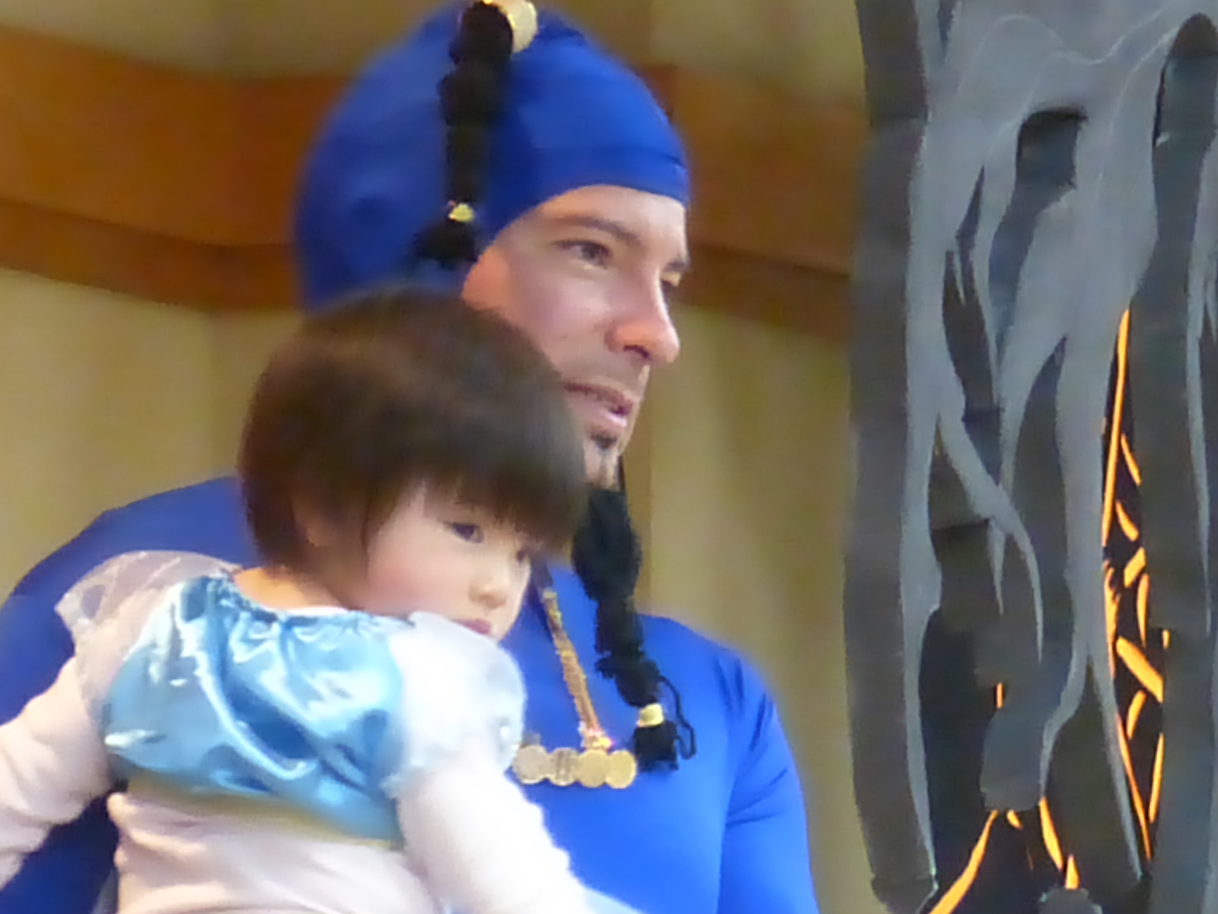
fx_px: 17524
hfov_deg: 4.0
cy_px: 633
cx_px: 1106
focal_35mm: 498
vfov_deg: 3.0
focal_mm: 41.3
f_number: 5.6
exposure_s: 1/15
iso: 2000
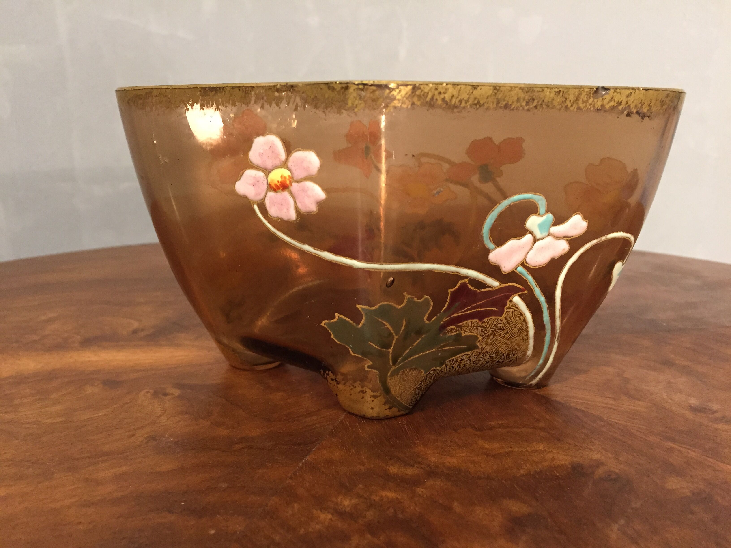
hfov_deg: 61.7
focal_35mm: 29
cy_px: 274
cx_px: 366
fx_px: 612
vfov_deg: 48.2
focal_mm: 4.15
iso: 250
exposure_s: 1/33
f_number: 2.2
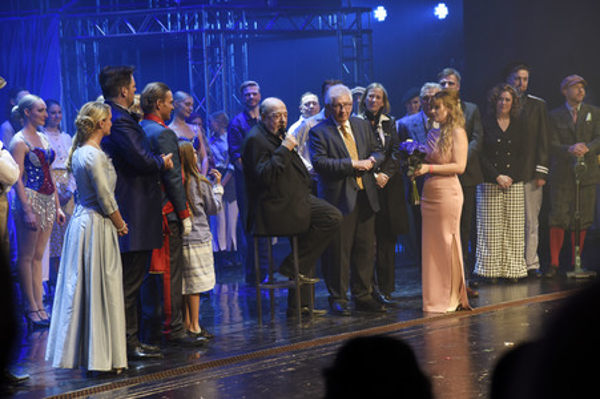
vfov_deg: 11.4
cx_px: 300
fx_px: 1998
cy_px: 200
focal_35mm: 120
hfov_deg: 17.1
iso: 1250
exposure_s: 1/60
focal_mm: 120
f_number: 6.3
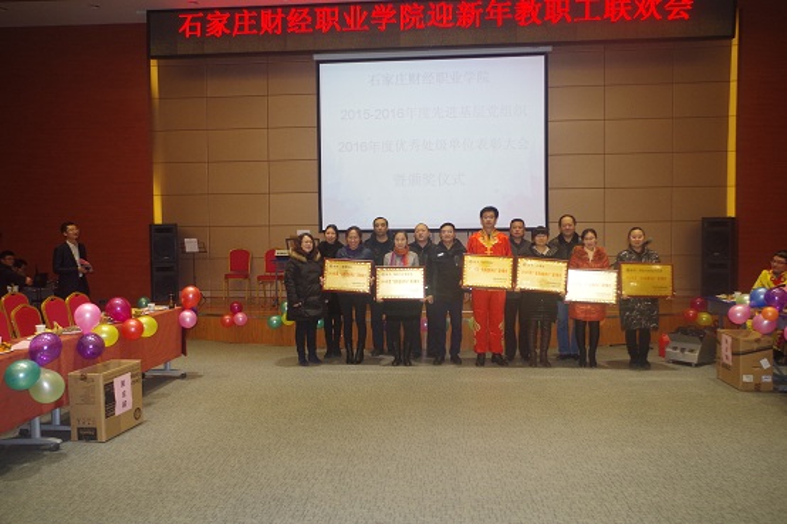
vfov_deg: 47.9
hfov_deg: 67.4
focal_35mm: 27
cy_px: 262
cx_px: 394
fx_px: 590
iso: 800
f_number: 3.5
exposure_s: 1/180
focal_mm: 18
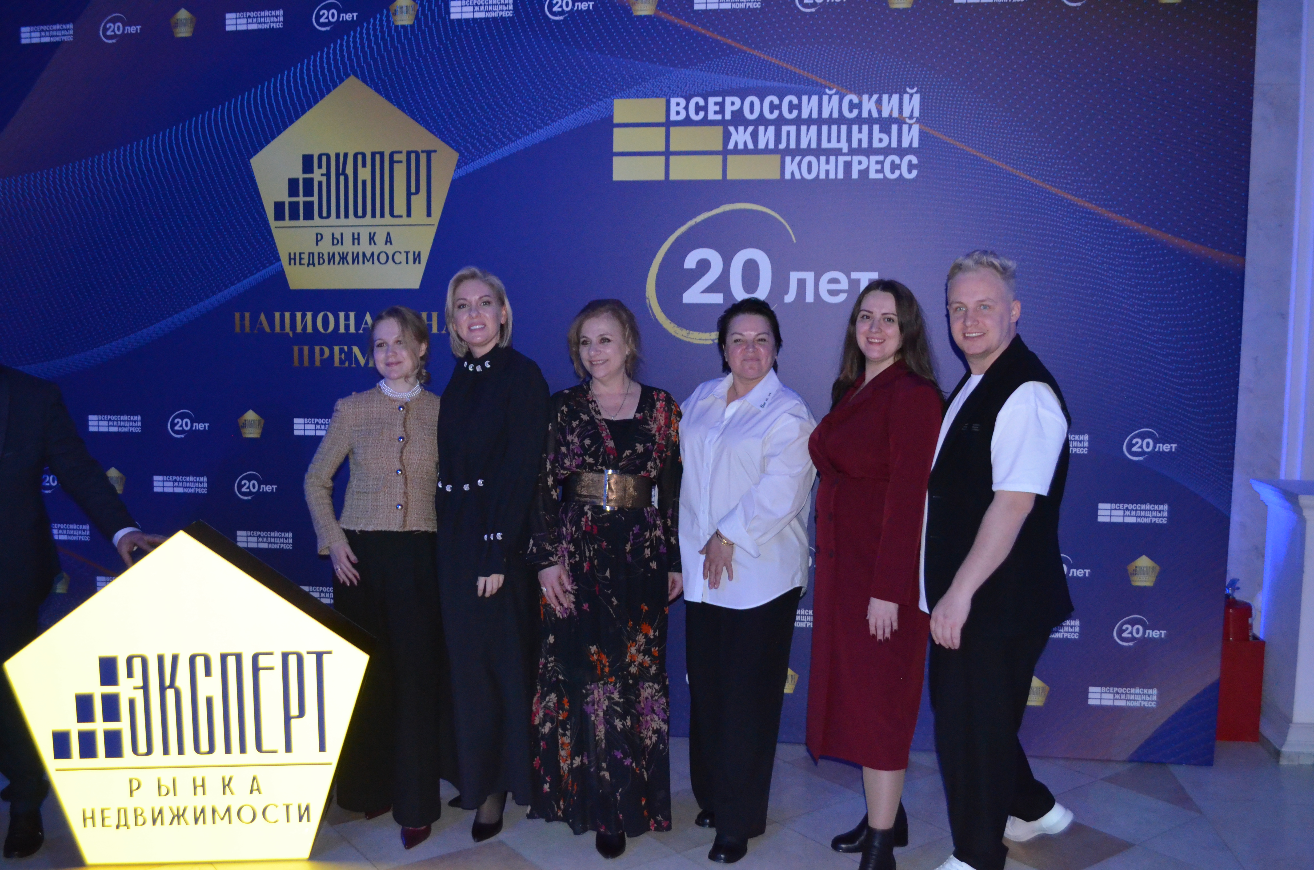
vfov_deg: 39.8
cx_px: 657
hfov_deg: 57.3
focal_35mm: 33
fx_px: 1202
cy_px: 435
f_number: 3.8
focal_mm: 22
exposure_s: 1/60
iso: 3200
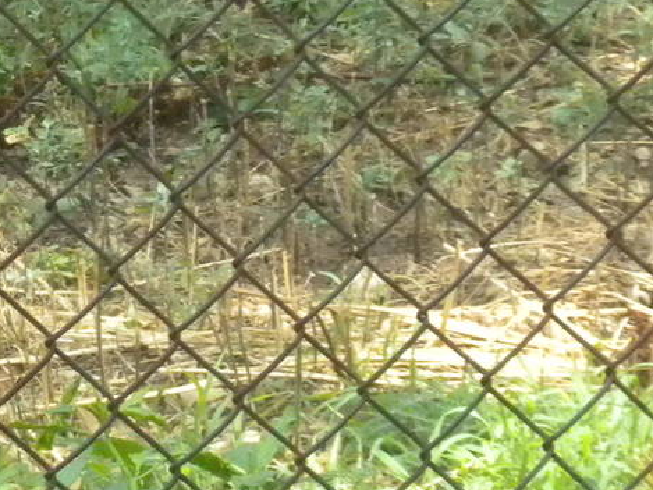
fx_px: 7661
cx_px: -363
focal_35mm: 406
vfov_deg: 3.7
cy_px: 528
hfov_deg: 4.8
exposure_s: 1/436
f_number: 5.1
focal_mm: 21
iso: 400
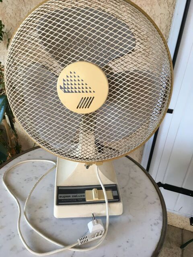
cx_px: 96
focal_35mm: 29
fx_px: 216
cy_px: 128
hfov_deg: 48.2
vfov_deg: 61.7
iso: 32
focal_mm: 4.15
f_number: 2.2
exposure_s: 1/33
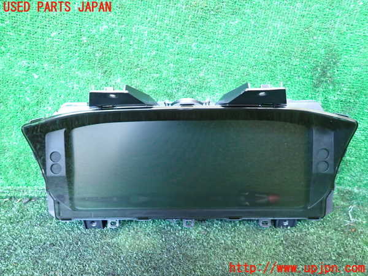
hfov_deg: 69.4
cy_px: 138
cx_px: 184
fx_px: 266
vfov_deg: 54.9
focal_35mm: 25
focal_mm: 4.5
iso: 400
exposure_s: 1/30
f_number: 2
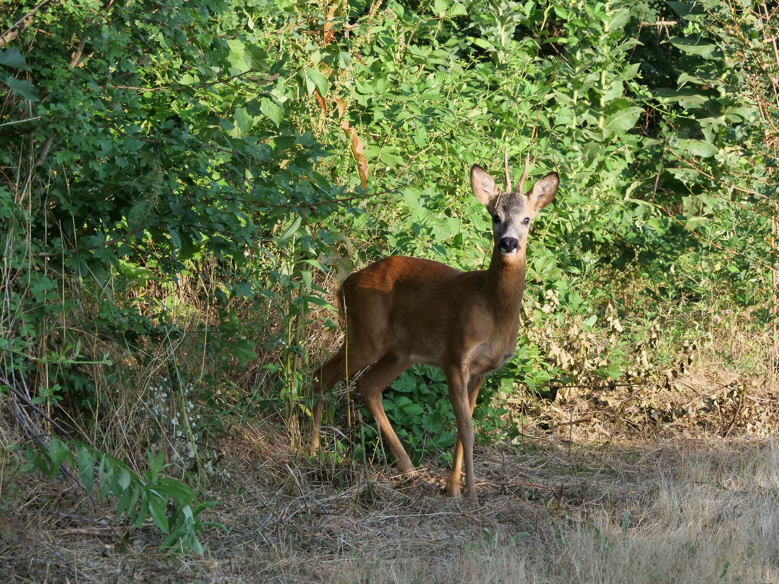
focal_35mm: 200
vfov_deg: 7.4
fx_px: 4501
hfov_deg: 9.9
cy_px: 292
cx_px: 390
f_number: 11
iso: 1600
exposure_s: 1/250
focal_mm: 100
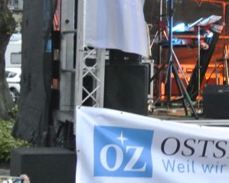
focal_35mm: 169
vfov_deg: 9.1
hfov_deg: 10.9
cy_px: 67
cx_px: 358
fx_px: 1145
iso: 800
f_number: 5
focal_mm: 21.1
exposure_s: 1/20
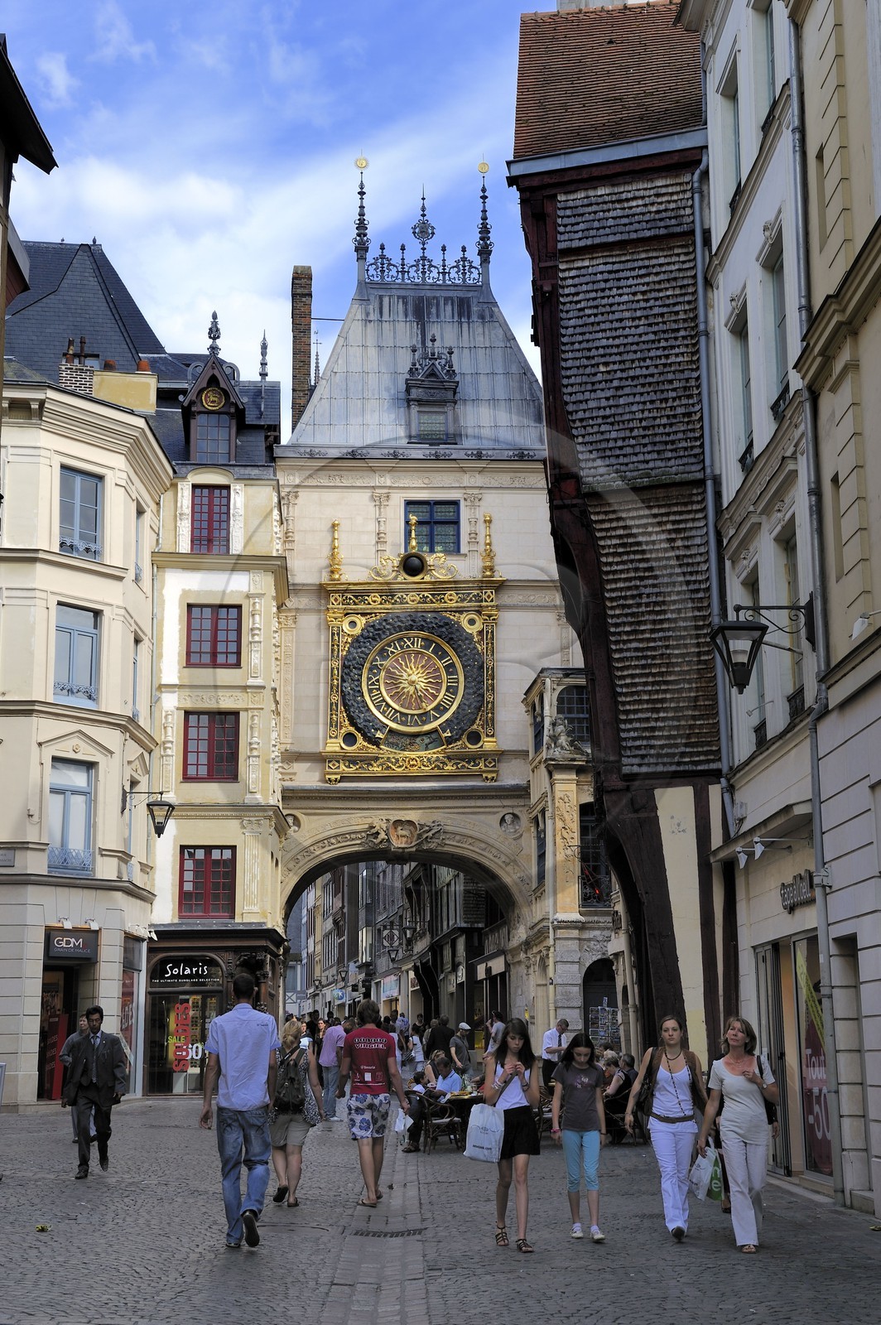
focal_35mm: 48
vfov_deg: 41.1
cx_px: 440
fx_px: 1765
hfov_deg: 28.0
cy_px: 662
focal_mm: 48
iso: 200
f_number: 8
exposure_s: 1/200
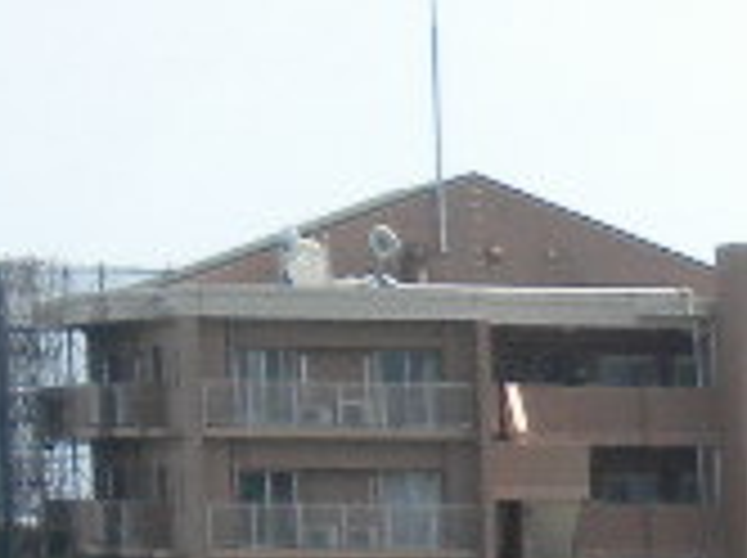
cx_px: 1737
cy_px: 1323
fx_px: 6917
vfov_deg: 4.5
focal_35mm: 321
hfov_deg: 6.0
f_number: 5.6
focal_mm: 9.3
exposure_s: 1/436
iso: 113
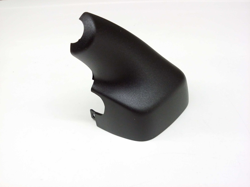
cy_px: 94
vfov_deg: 44.2
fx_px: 231
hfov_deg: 56.8
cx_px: 125
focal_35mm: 32
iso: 200
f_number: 2.4
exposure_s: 1/15
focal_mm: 3.4
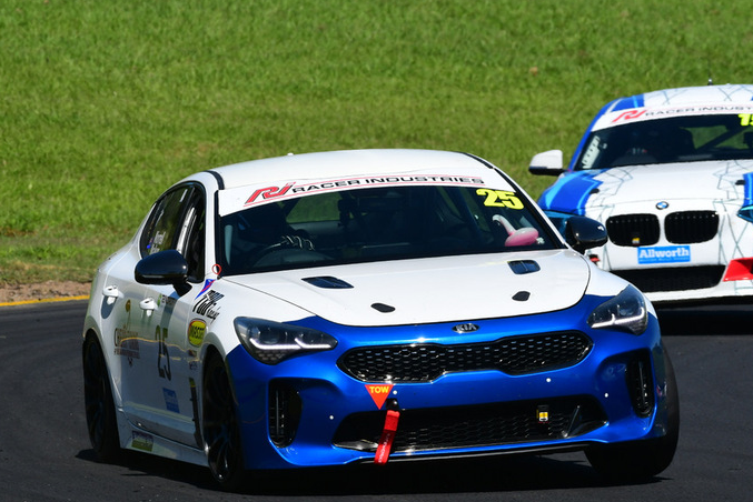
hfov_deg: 4.0
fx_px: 10755
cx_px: 351
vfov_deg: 2.7
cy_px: 237
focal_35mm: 514
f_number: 11
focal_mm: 290
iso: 320
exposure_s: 1/640
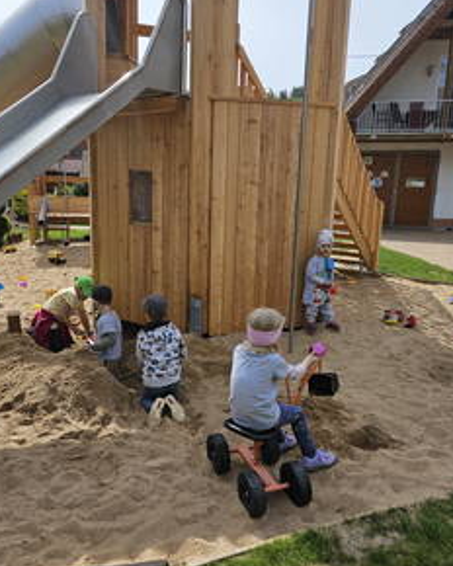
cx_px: 207
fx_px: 520
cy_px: 285
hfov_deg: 47.1
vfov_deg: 57.2
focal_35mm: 31
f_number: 1.8
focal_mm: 5.4
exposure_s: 1/1904
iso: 25
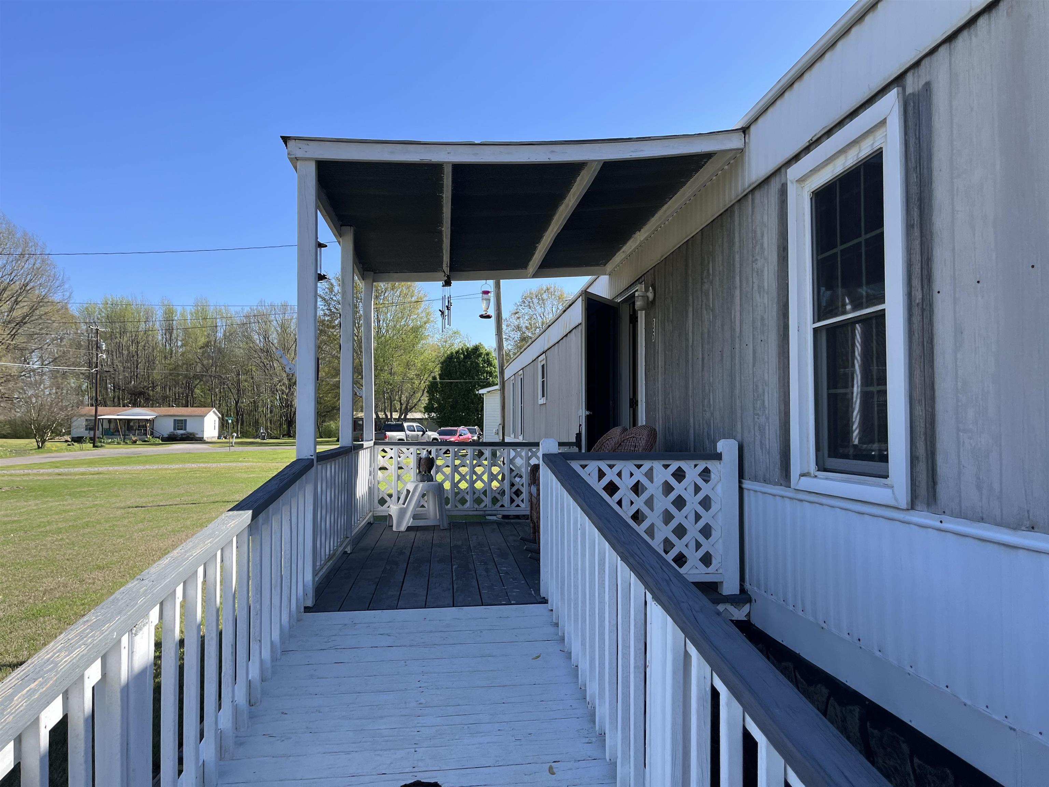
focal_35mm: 26
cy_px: 394
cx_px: 524
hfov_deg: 67.3
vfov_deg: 53.1
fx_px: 788
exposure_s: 1/1721
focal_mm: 5.1
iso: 50
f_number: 1.6
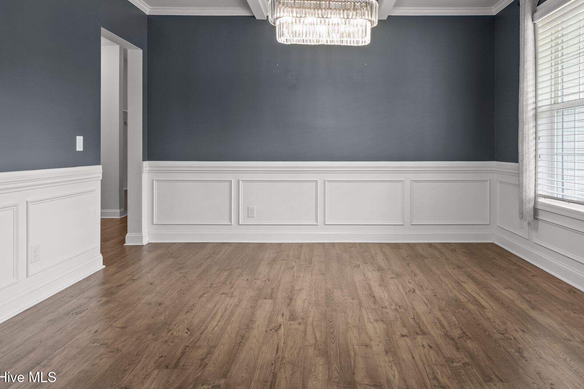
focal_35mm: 23
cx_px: 323
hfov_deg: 75.9
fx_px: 373
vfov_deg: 54.6
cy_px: 151
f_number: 8
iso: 500
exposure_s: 1/2.5
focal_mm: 18
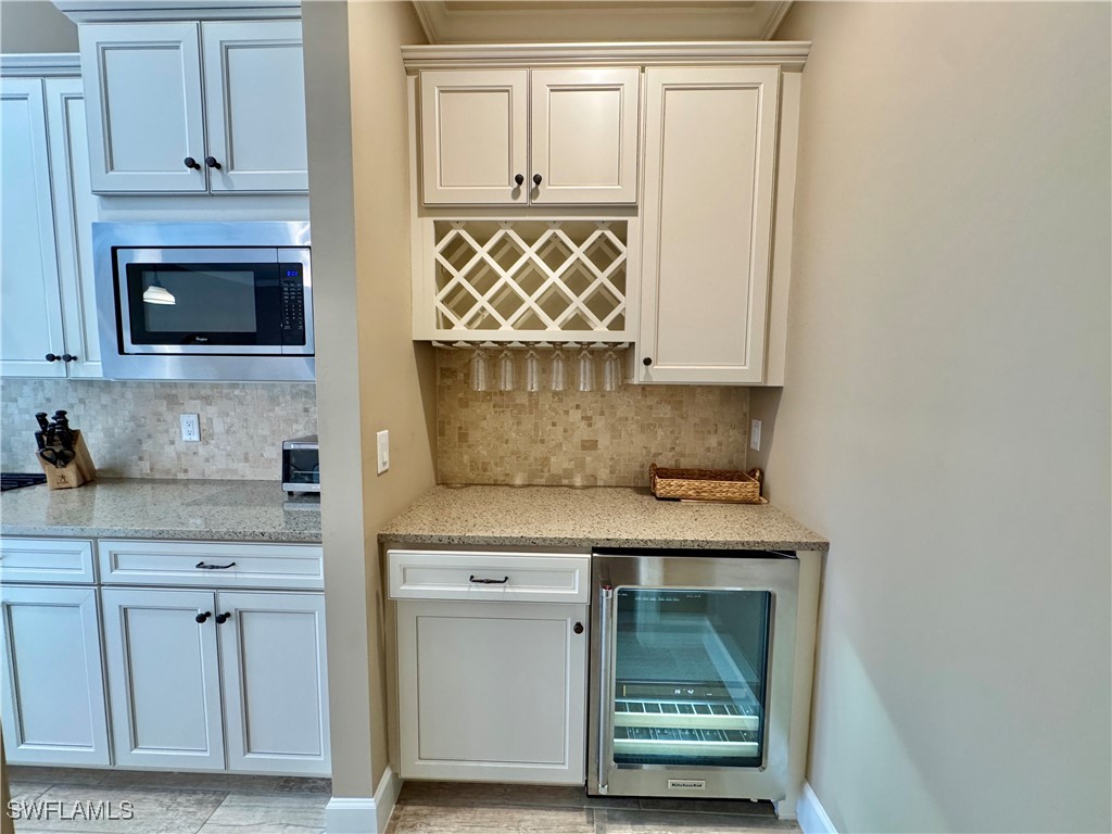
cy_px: 417
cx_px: 556
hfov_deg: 102.1
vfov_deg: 85.7
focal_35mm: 14
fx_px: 450
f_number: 2.2
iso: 320
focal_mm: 2.22
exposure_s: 1/60
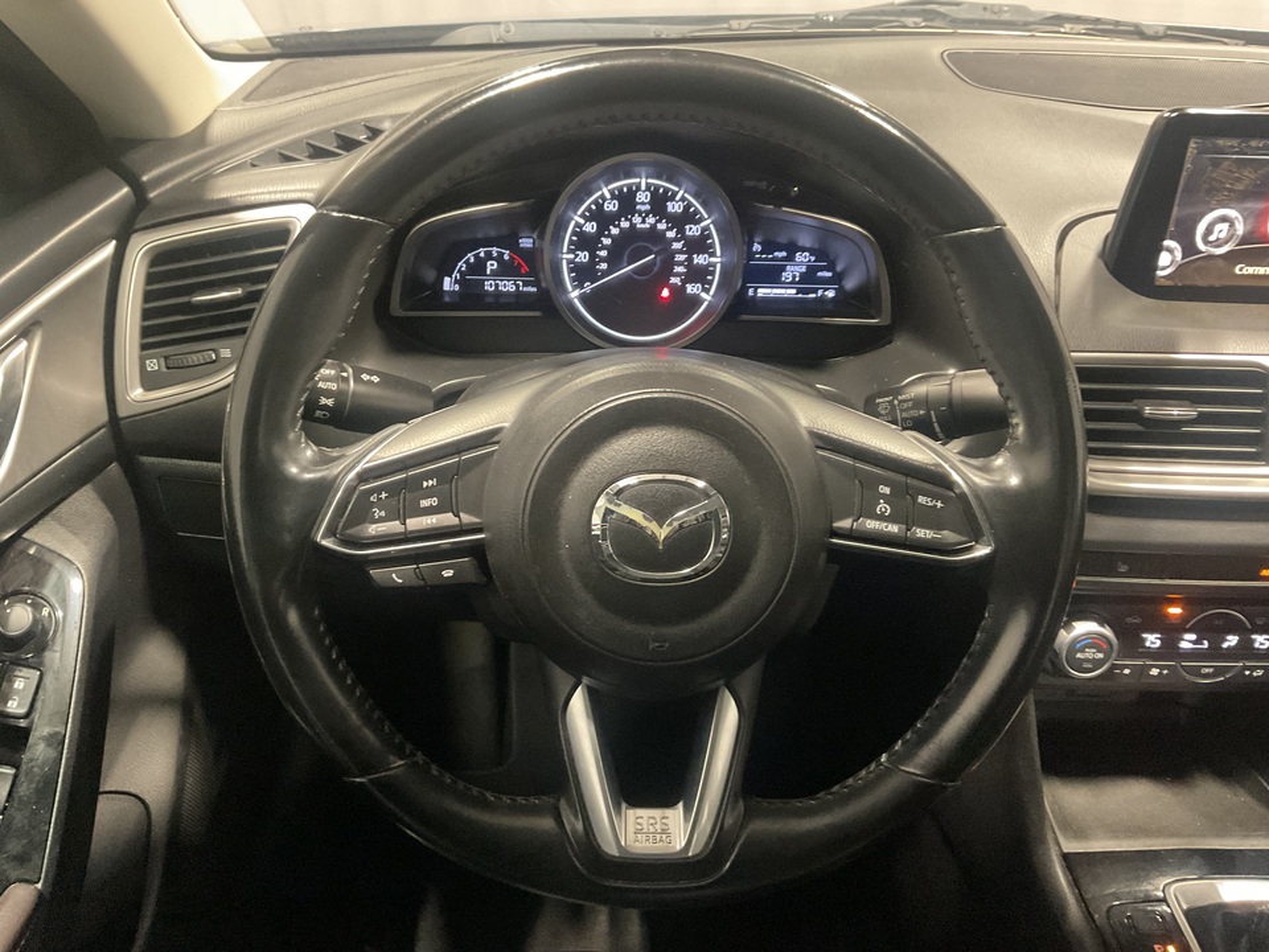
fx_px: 1063
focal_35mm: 29
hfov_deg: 61.7
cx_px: 634
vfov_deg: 48.2
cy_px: 476
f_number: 1.8
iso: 500
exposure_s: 1/30
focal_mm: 3
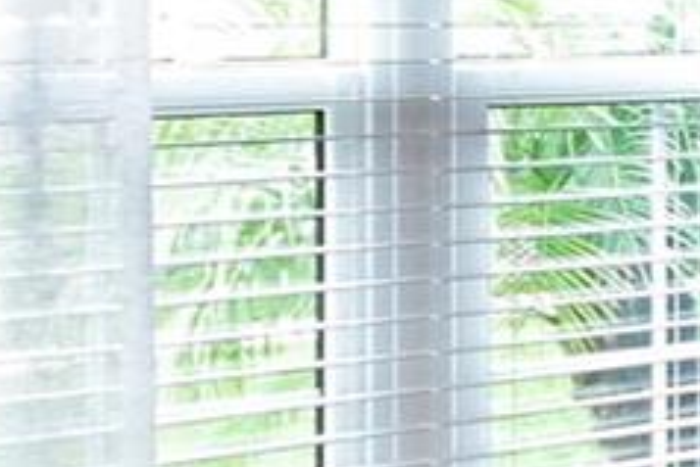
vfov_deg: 11.3
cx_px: 1653
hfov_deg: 13.0
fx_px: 2354
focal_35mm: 121
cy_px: 73
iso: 800
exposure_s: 1/100
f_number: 5
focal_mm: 12
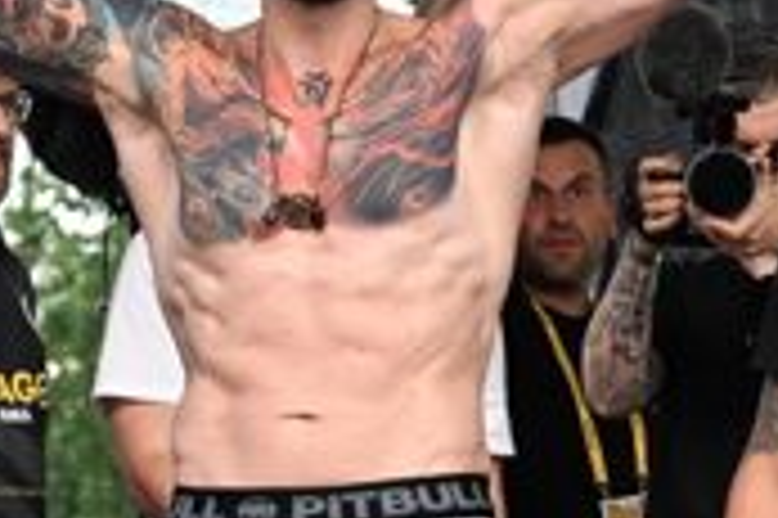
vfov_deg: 5.7
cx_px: 1016
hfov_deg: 8.5
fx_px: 5182
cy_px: 626
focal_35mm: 240
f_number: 5.6
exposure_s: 1/800
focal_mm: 60
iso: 2500
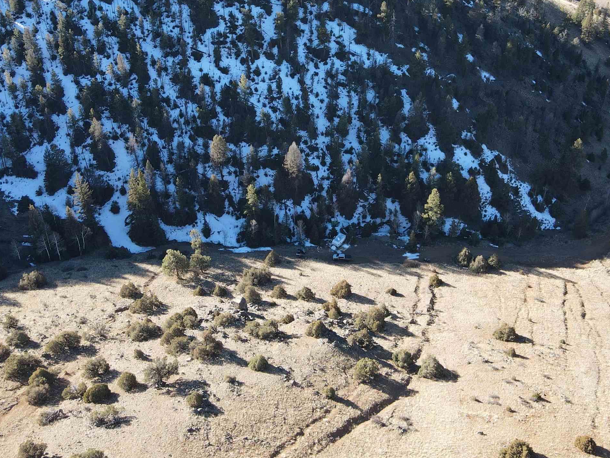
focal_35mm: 39
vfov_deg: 36.2
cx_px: 348
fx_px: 687
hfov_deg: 47.7
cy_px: 127
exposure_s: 1/160
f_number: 2.8
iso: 110
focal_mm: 4.5
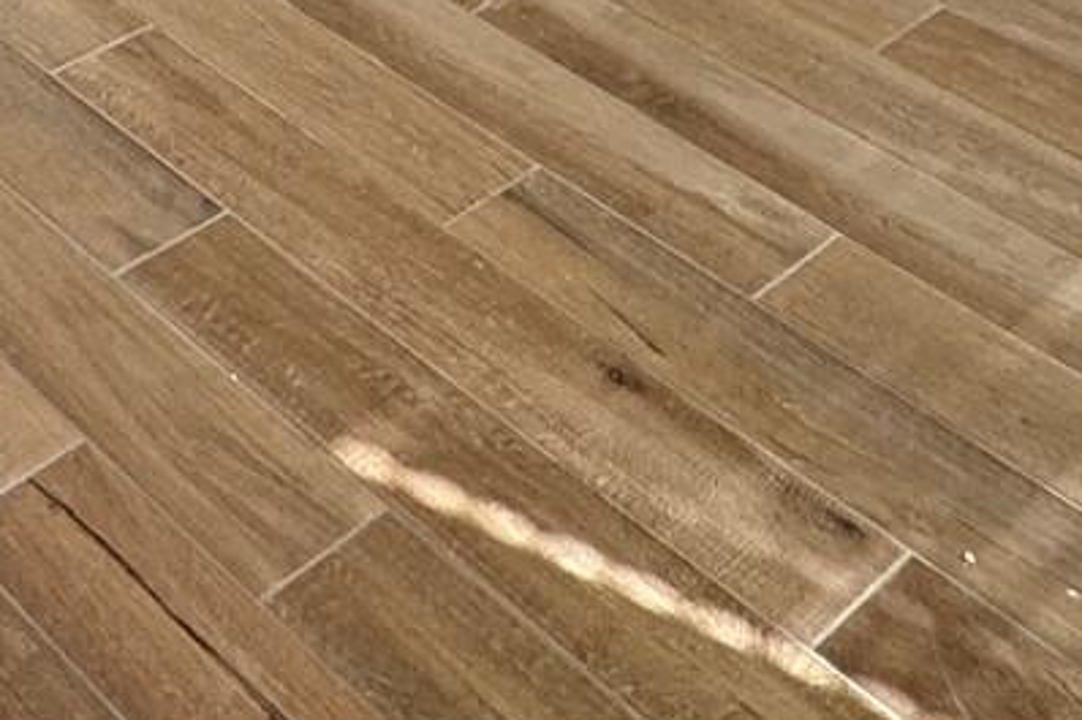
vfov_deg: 12.2
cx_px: -22
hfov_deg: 25.5
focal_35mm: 75
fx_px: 2253
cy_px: -1242
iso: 50
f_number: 2.2
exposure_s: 1/120
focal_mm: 2.22
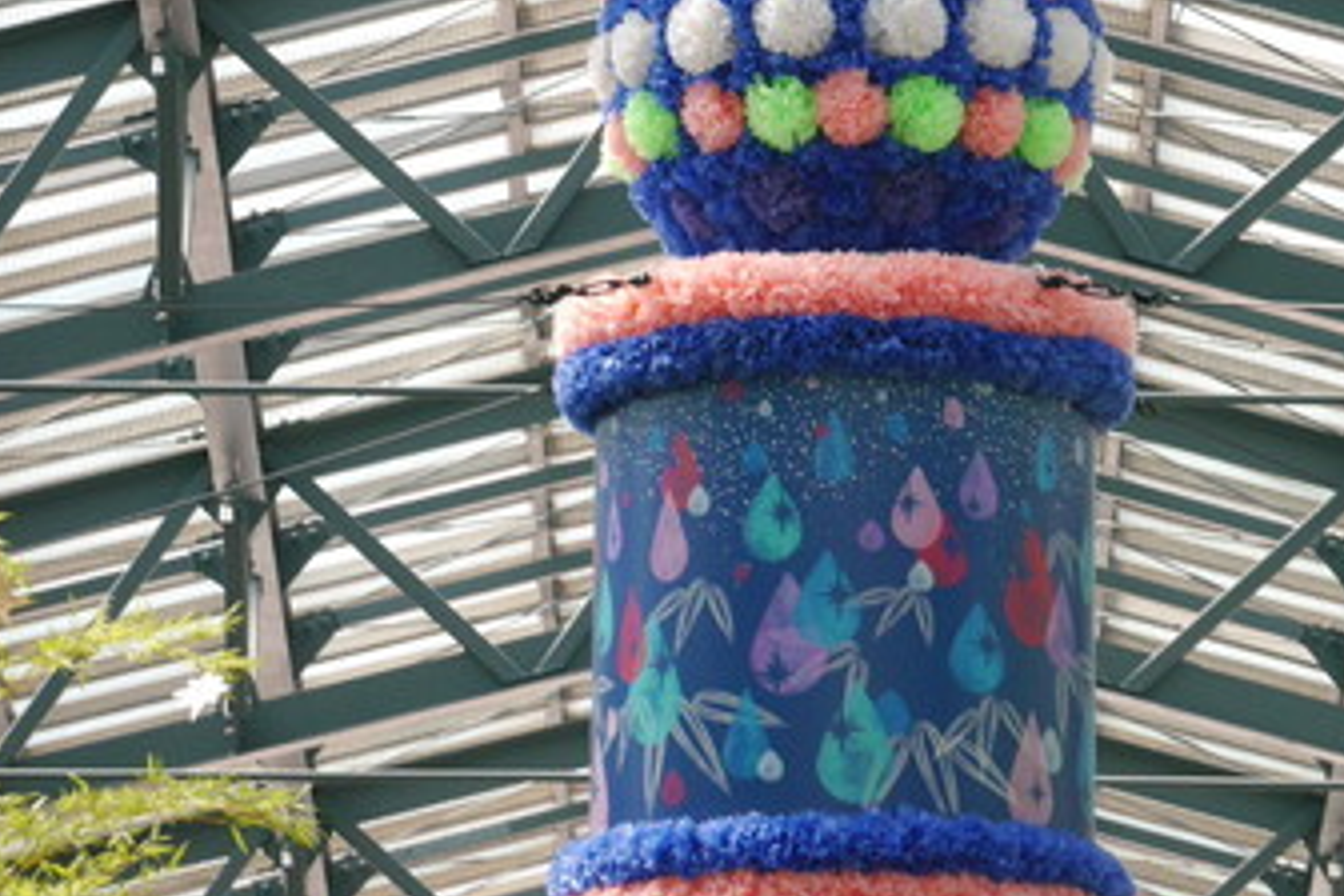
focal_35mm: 507
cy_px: 188
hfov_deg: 4.1
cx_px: 864
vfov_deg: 2.7
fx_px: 18927
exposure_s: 1/250
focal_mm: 128
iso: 500
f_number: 5.6
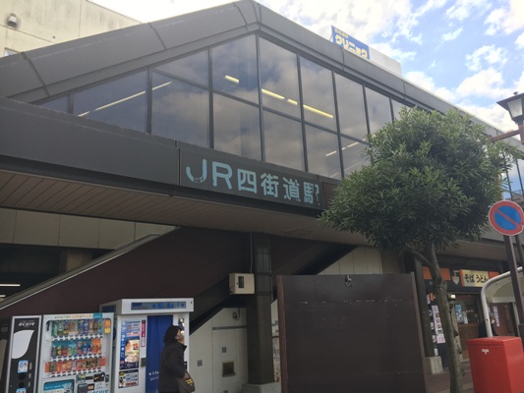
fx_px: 439
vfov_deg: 48.2
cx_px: 262
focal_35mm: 29
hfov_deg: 61.6
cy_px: 196
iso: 25
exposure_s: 1/314
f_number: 2.2
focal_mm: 4.15
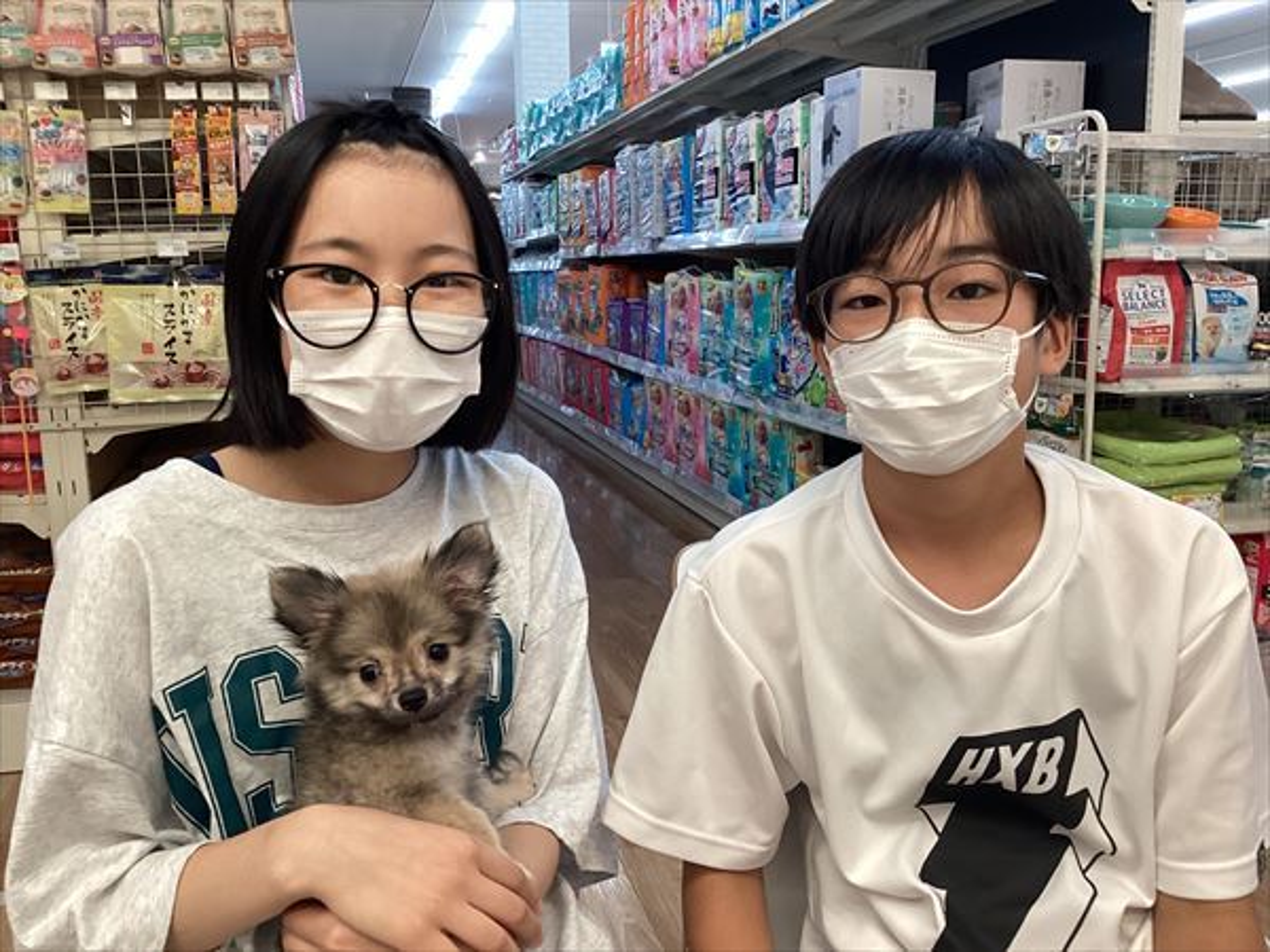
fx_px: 1137
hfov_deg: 58.4
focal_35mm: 31
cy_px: 476
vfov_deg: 45.4
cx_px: 635
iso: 125
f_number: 2.4
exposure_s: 1/60
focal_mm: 3.3
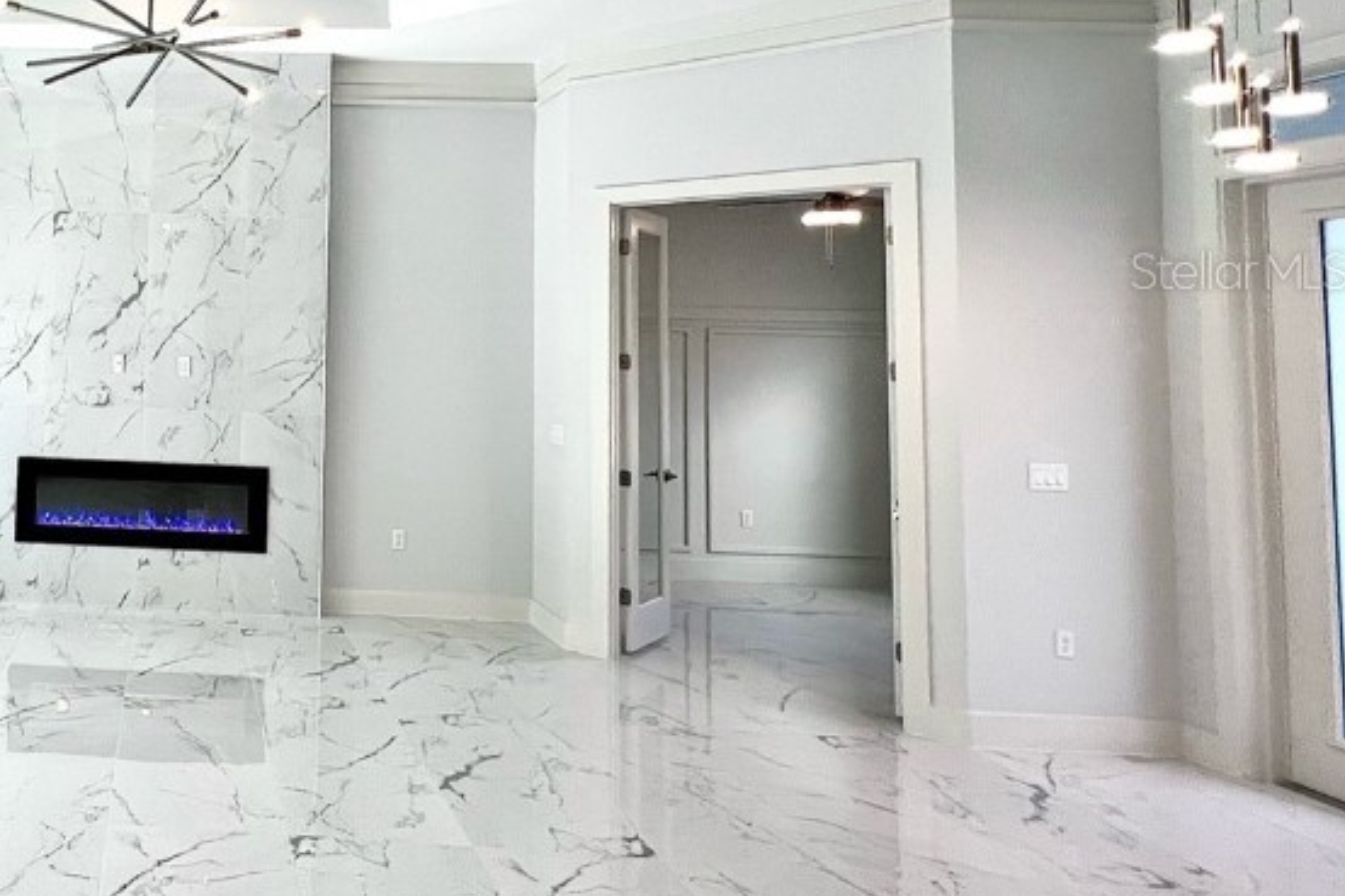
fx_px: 934
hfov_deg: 59.9
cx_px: 117
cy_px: 270
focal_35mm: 25
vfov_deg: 50.0
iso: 32
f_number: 1.8
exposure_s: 1/165
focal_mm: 1.57
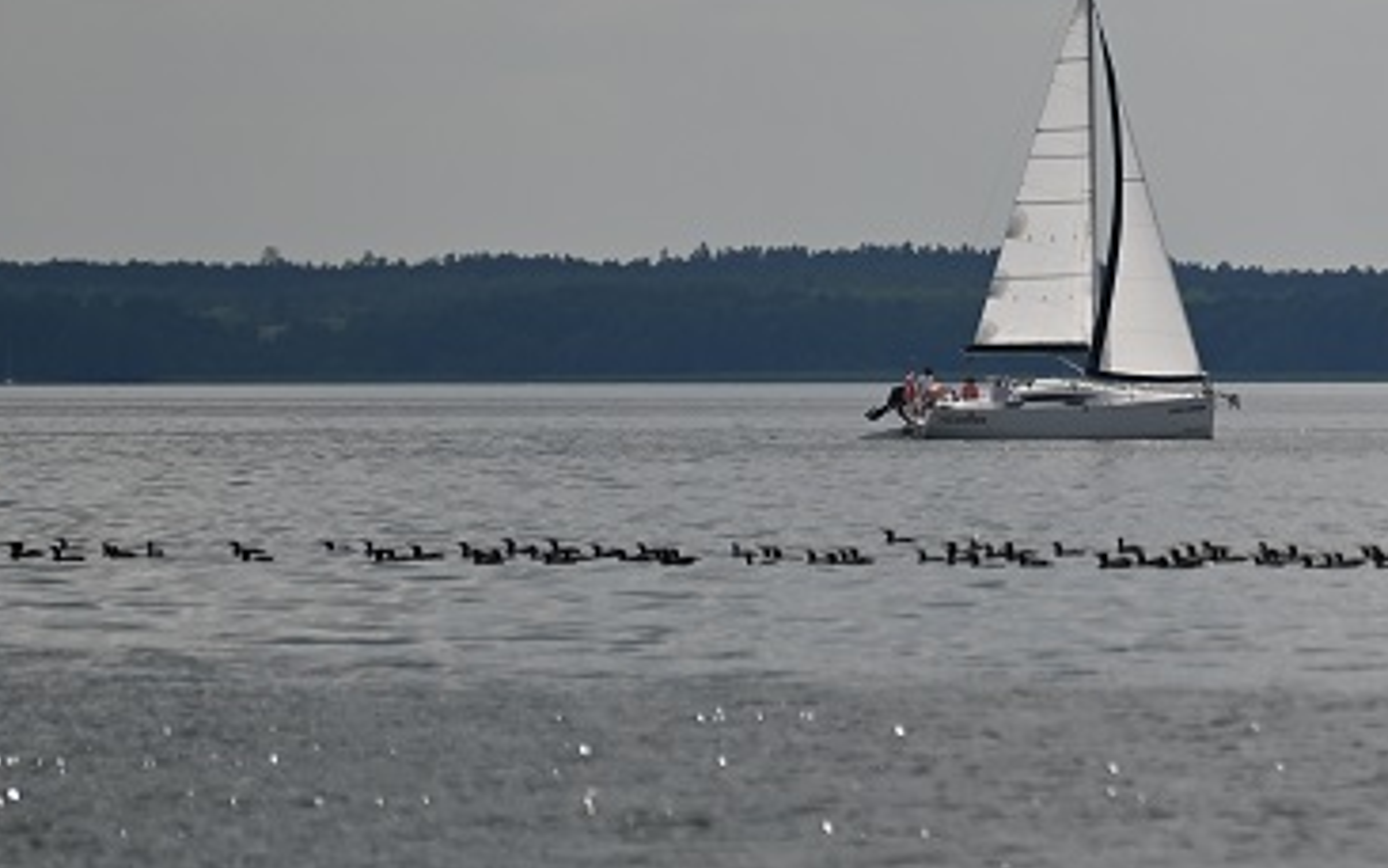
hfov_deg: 2.6
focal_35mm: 793
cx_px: 1752
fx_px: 30006
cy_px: 144
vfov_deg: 1.7
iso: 100
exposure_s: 1/1250
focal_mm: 300
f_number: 6.3
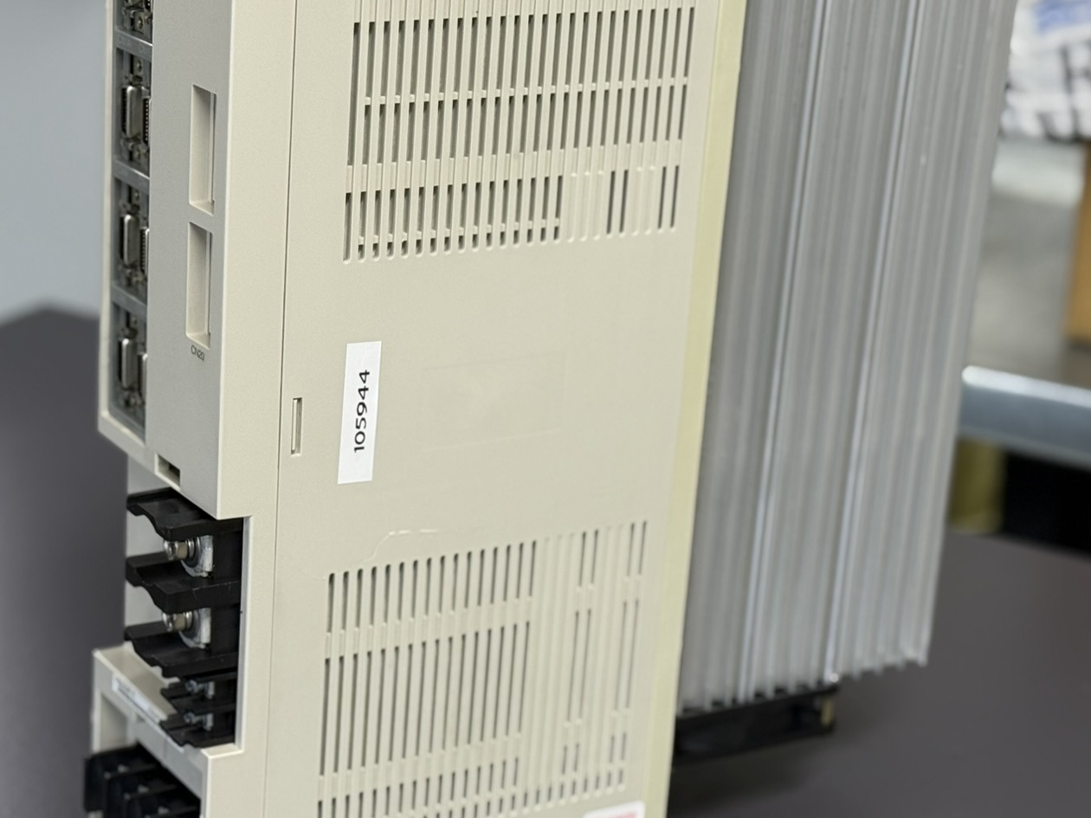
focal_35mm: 78
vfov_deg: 18.9
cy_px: 430
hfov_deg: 25.0
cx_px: 436
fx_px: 2458
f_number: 1.78
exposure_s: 1/50
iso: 125
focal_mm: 6.76
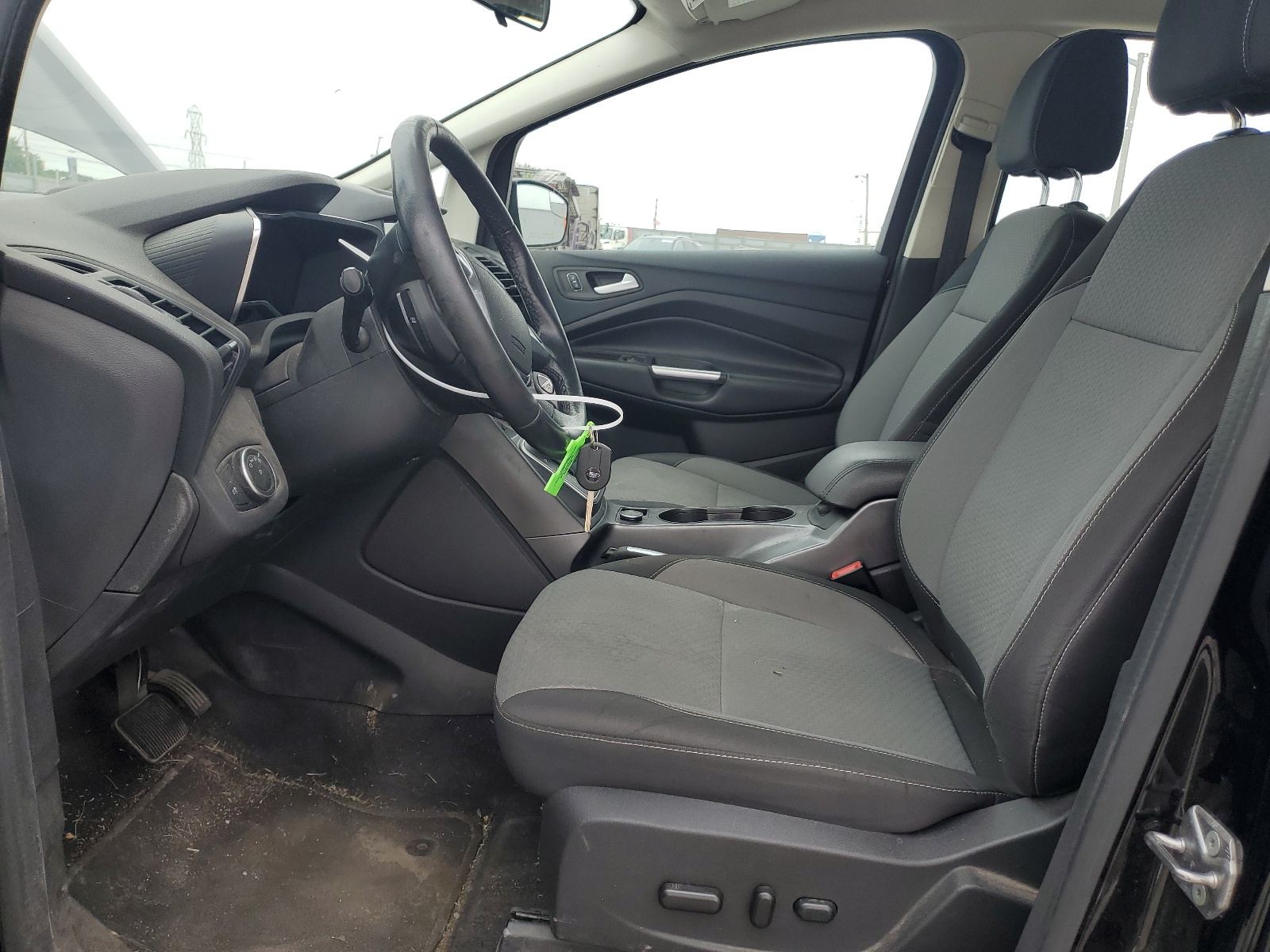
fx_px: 954
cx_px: 635
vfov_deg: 53.1
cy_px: 476
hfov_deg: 67.3
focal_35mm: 26
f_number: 1.5
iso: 50
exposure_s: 1/476
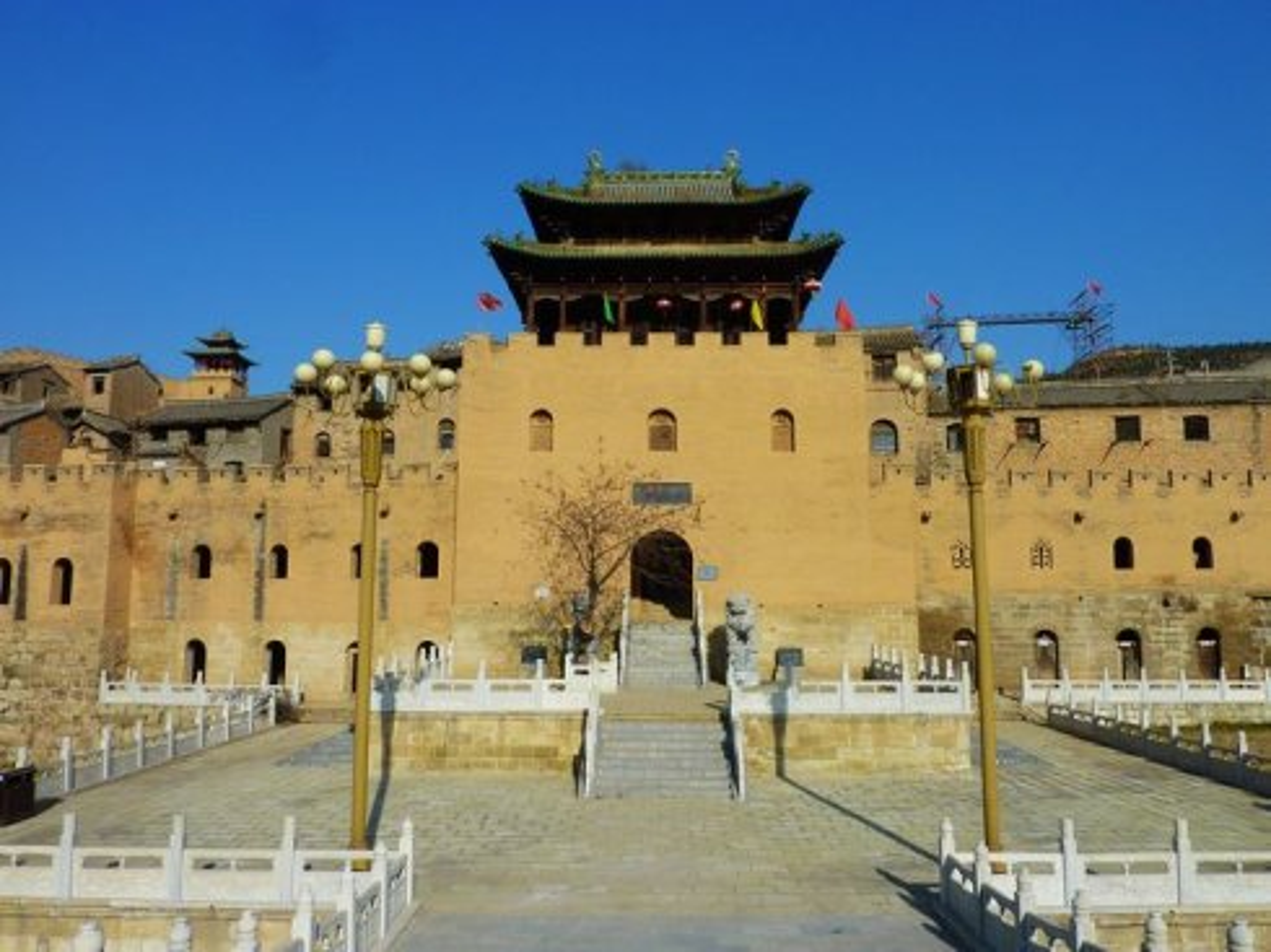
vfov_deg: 54.8
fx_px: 917
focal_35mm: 25
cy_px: 476
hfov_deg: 69.4
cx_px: 636
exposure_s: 1/500
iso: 80
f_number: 5.6
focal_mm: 4.1
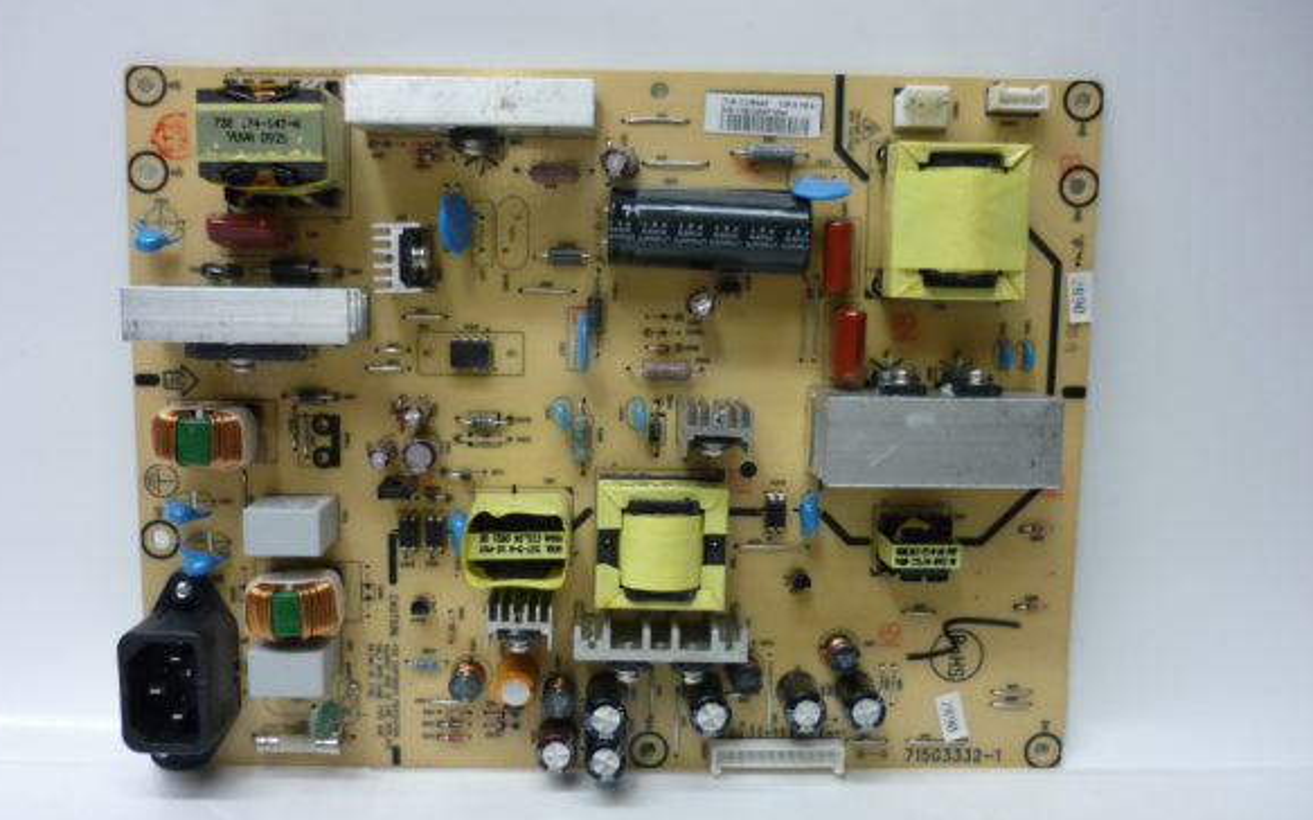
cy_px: 451
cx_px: 642
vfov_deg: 35.3
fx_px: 1288
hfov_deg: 54.0
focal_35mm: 36
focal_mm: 5.5
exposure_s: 1/30
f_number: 2.8
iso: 250
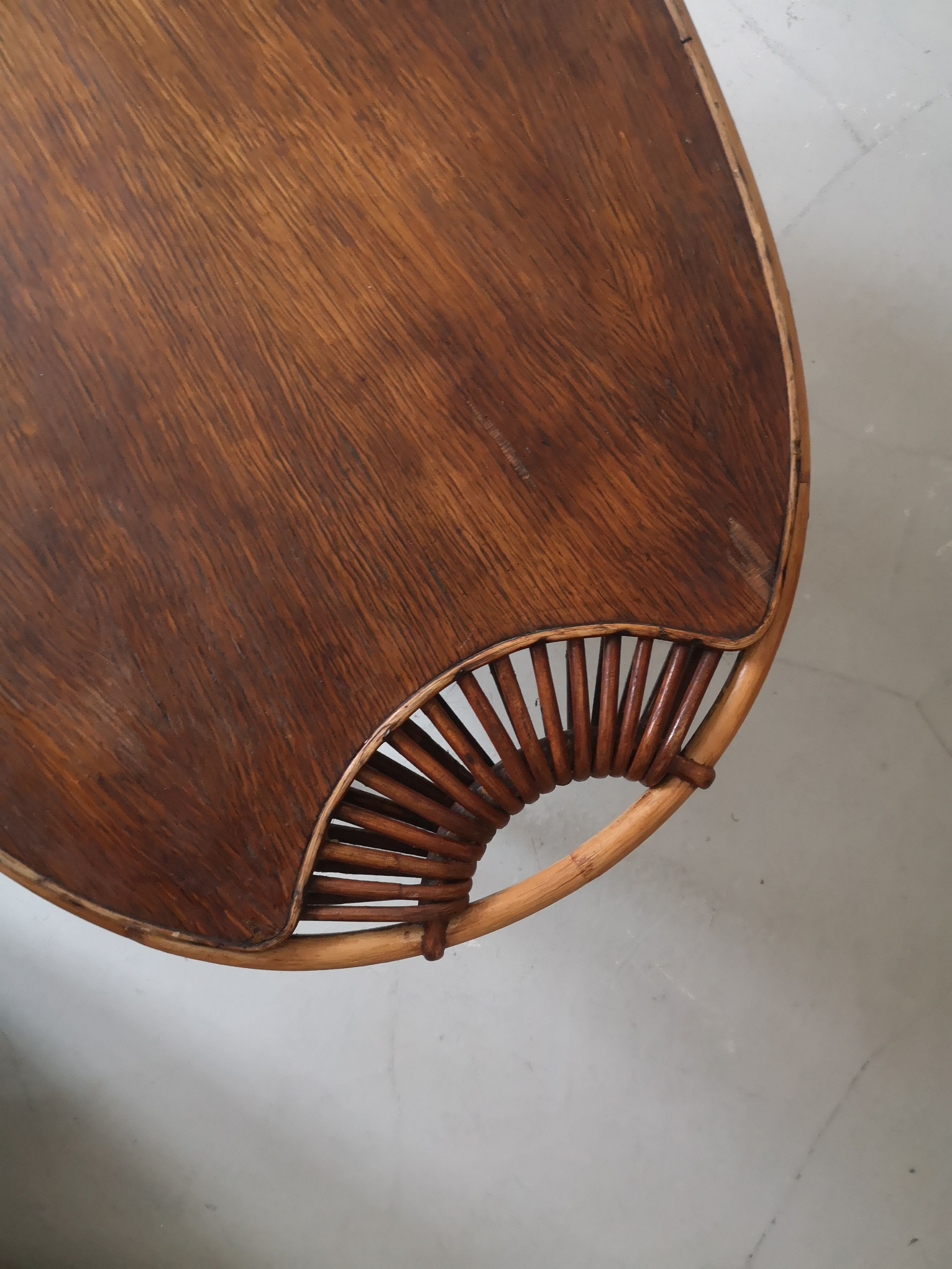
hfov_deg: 51.4
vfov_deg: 65.3
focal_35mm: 27
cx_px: 476
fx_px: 990
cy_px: 634
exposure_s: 1/25
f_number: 1.8
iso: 500
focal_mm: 3.95
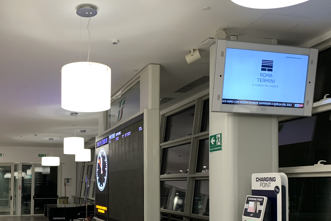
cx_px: 108
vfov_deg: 34.5
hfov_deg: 49.7
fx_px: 349
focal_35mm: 38
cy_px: 160
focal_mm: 4.25
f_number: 1.8
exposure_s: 1/50
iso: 160
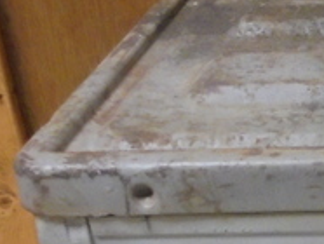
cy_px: 364
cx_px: 499
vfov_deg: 13.0
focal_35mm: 108
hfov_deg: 16.4
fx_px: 1012
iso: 640
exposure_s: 1/30
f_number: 3.5
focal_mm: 4.6
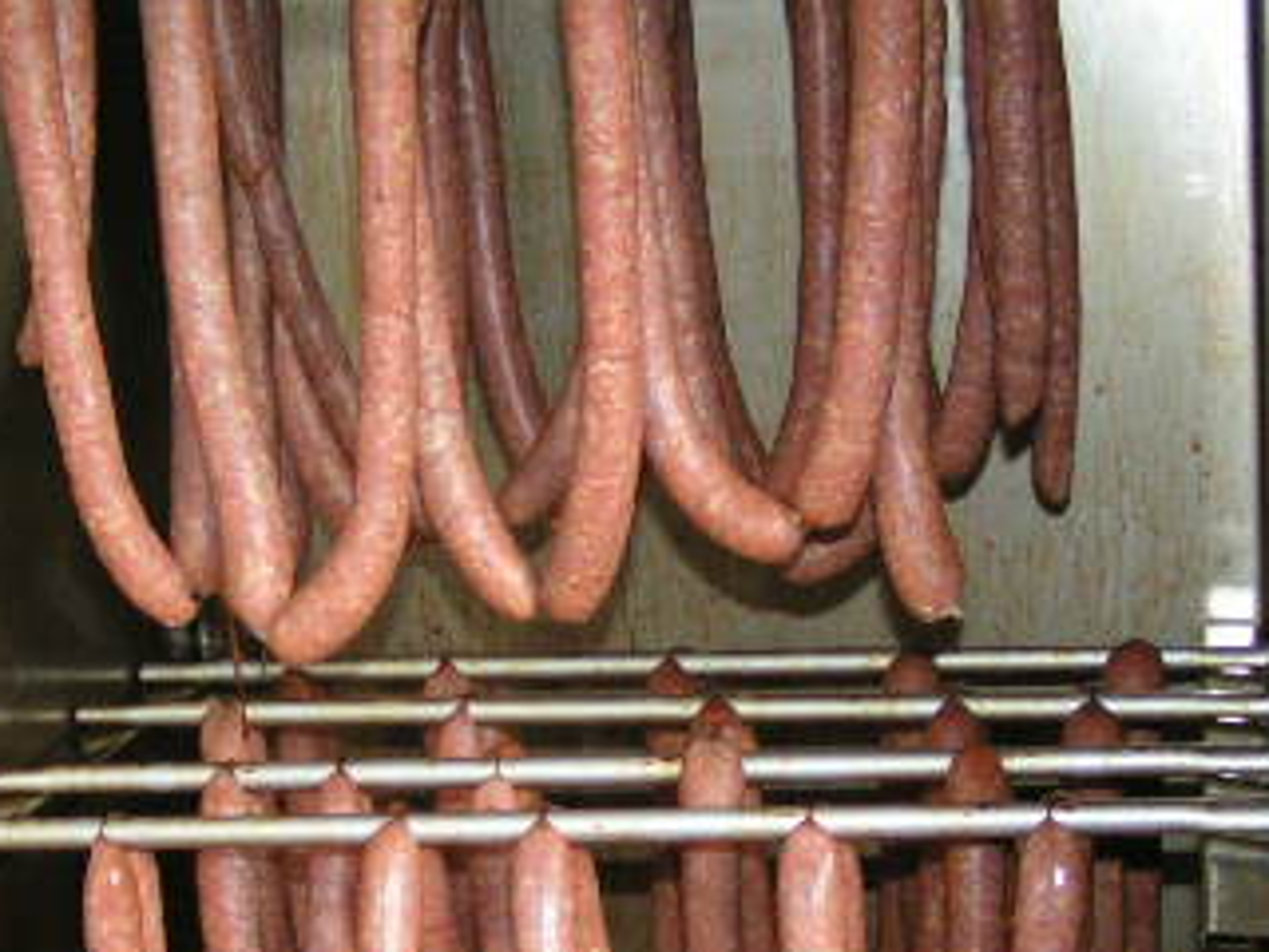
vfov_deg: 19.3
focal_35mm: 76
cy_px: 694
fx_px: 2786
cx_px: 551
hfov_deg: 25.6
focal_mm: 5.8
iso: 200
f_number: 2.8
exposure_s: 1/40
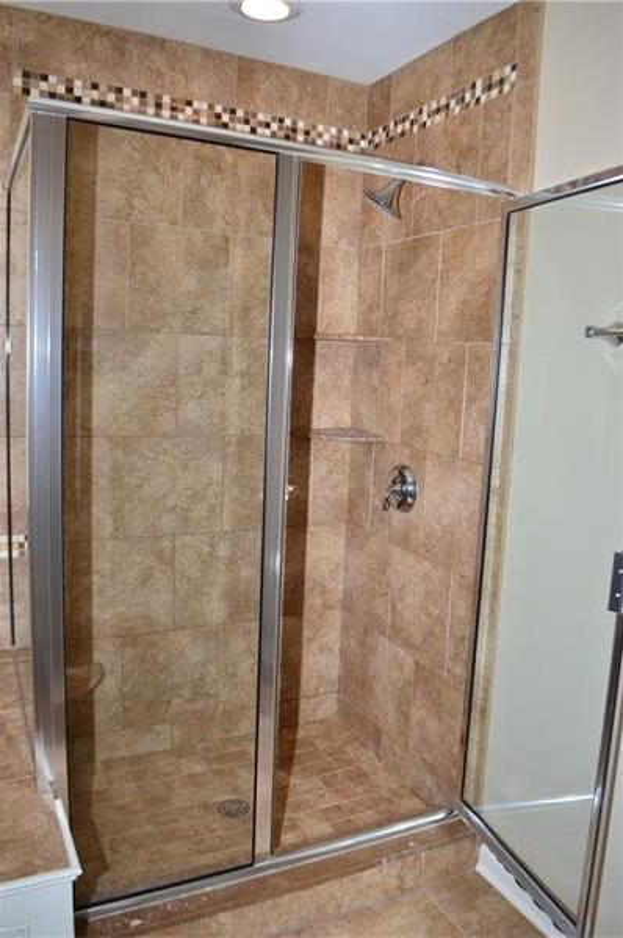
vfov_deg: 67.5
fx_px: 703
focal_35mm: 27
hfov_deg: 47.8
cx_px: 312
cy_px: 469
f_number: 5
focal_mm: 18
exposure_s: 1/60
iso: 200
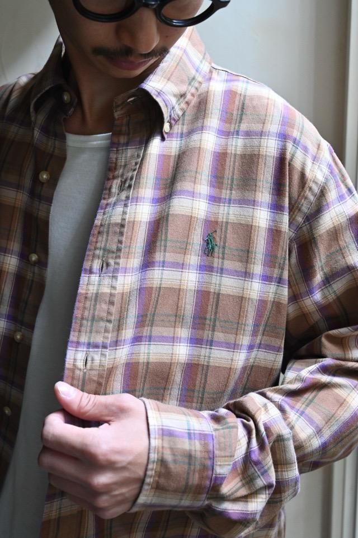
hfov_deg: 31.8
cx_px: 179
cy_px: 269
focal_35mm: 42
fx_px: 627
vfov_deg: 46.4
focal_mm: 42
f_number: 6.3
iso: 2500
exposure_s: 1/20
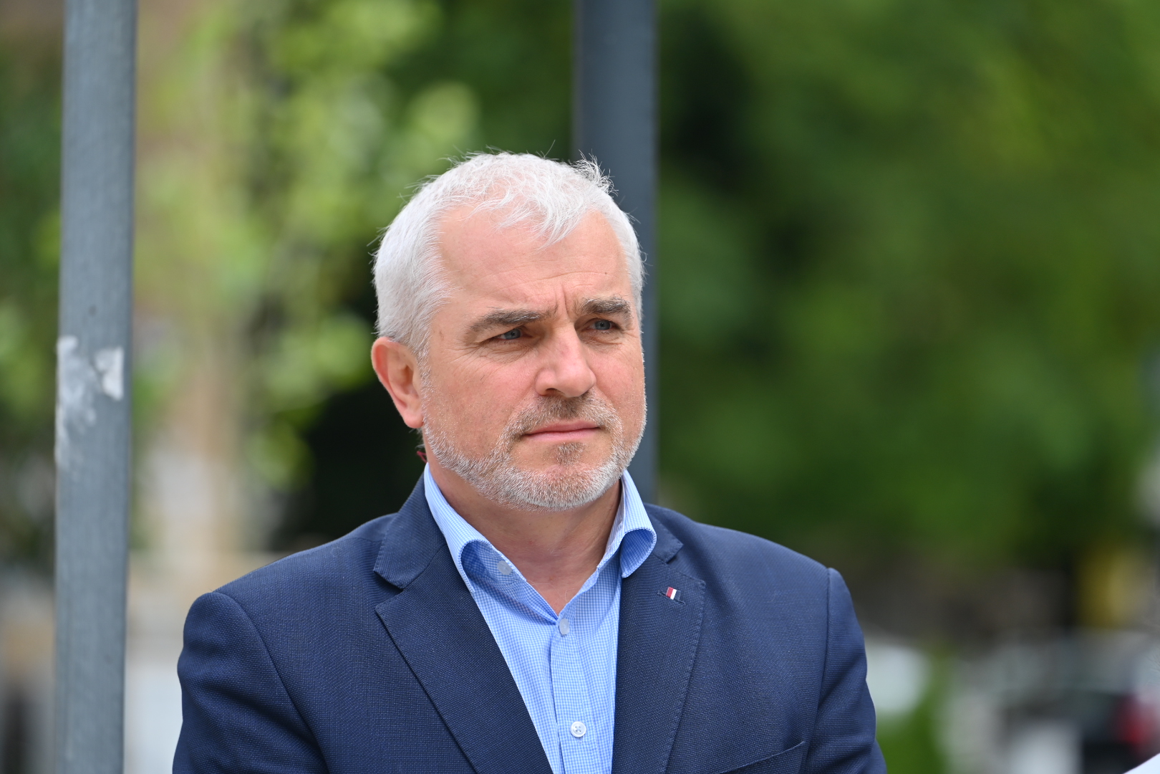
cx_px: 580
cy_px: 387
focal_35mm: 180
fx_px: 5800
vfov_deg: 7.6
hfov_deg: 11.4
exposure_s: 1/400
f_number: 3.2
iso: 100
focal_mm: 180
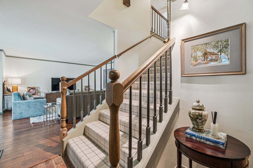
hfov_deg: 100.4
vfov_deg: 77.3
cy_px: 84
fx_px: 105
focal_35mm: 15
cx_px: 126
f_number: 6.3
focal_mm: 10
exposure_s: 1/6
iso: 200
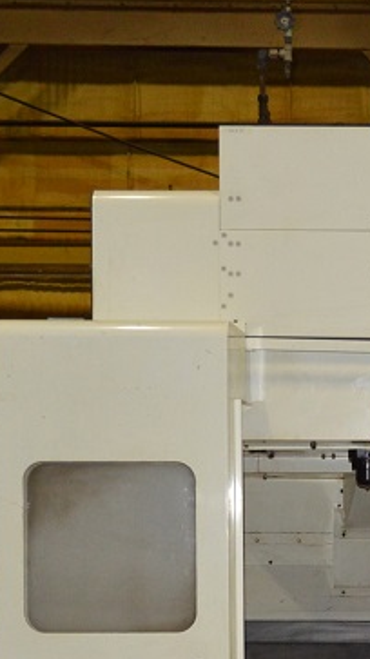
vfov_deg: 24.1
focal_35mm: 86
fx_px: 1501
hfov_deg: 13.3
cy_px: 592
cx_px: 540
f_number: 3.8
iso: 1100
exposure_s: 1/60
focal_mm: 20
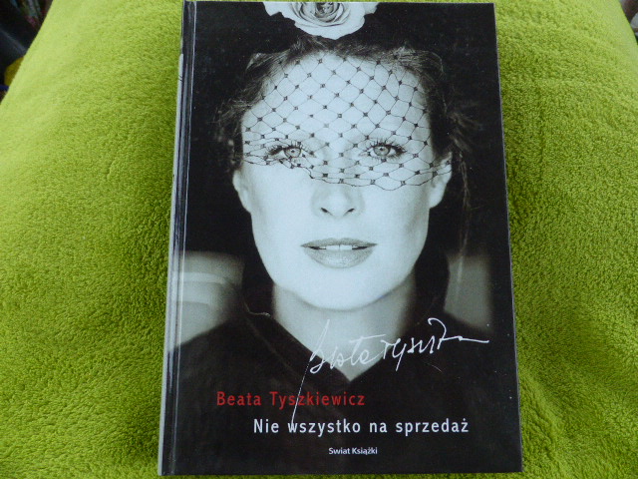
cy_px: 240
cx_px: 319
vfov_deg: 56.8
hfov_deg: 71.6
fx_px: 442
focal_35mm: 24
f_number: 3.3
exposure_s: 1/60
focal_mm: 4.3
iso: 400
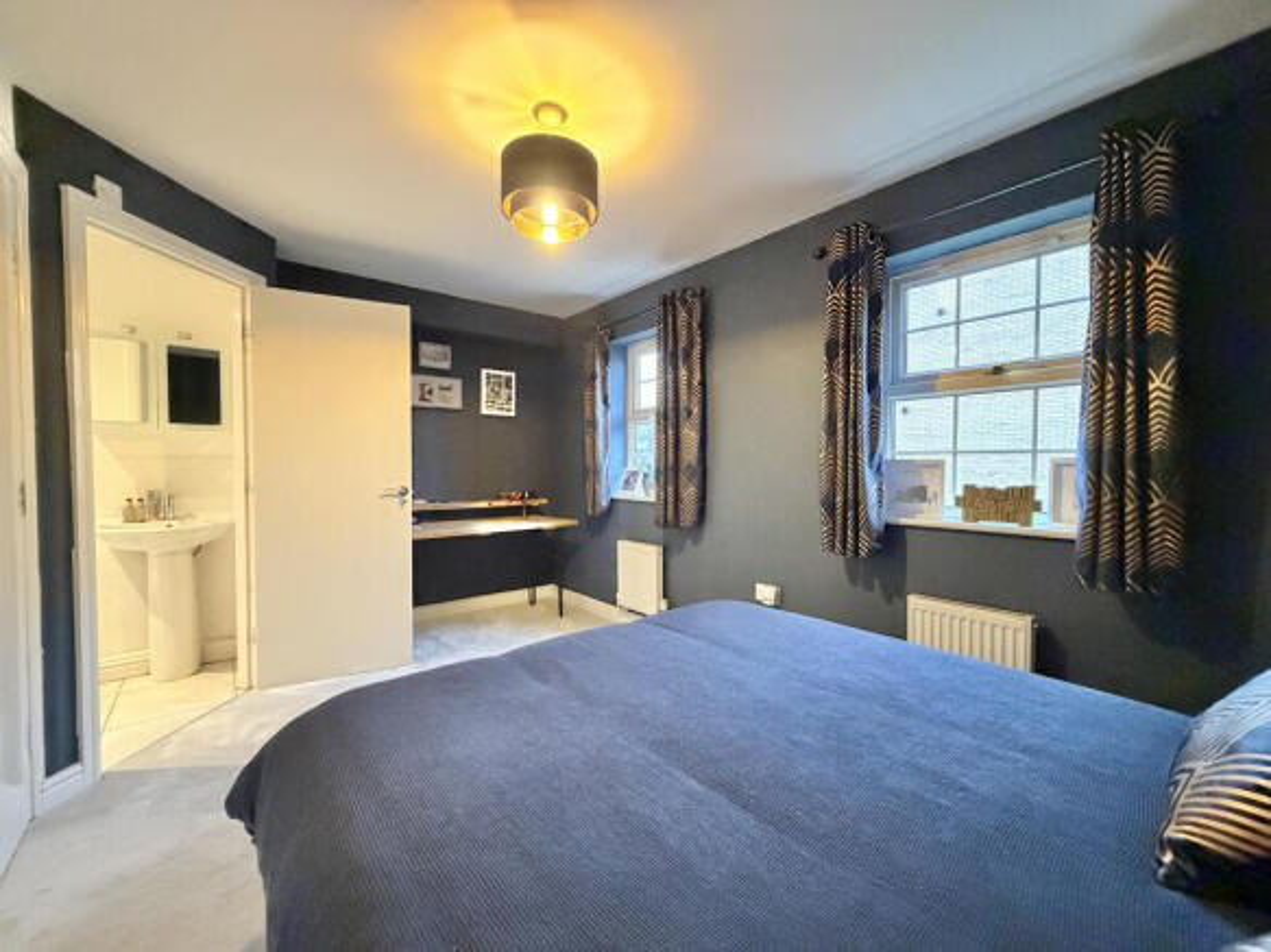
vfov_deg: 85.7
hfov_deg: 102.1
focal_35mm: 14
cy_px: 476
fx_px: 514
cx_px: 636
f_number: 2.2
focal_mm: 2.22
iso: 800
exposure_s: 1/50
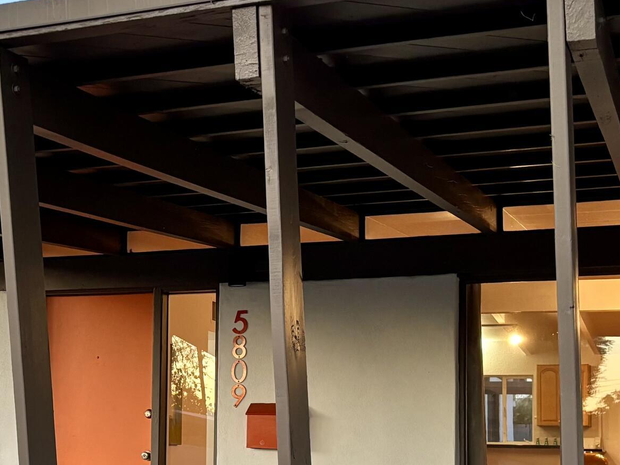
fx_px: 1200
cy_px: 348
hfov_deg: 28.4
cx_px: 125
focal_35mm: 67
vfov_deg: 21.7
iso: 250
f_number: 1.6
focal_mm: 5.96
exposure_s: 1/60
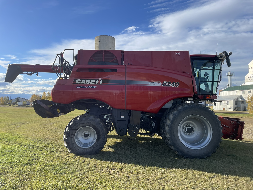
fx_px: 190
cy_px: 95
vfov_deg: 53.1
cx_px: 126
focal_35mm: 26
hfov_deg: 67.3
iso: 32
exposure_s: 1/2398
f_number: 1.6
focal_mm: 4.2
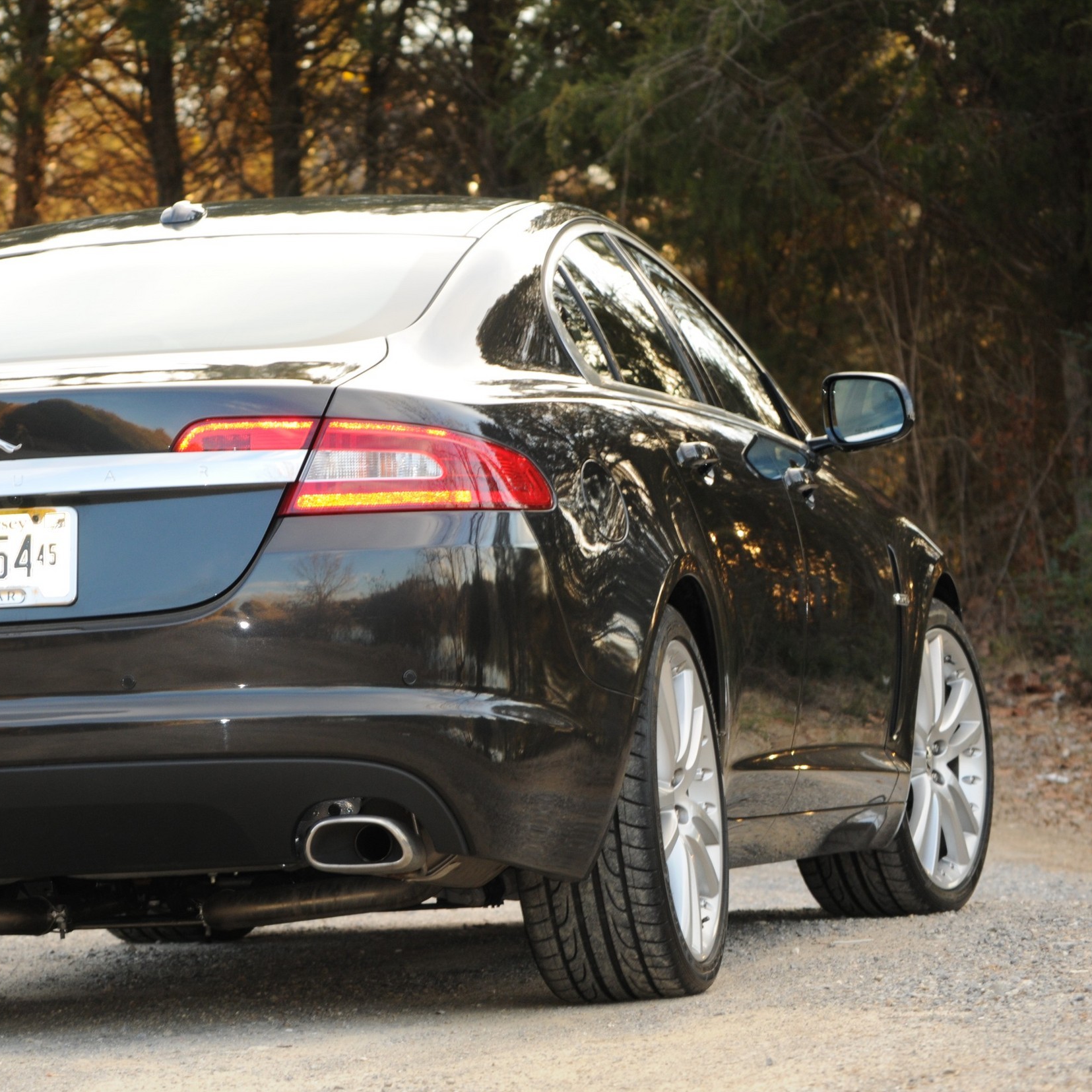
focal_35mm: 177
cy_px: 547
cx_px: 287
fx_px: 6317
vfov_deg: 9.9
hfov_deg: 9.9
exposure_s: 1/60
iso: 320
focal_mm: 92
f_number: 8
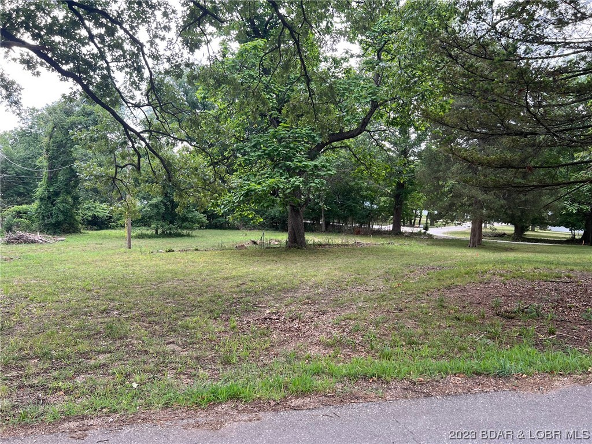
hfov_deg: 67.3
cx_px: 296
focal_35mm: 26
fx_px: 445
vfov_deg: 53.1
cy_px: 222
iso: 40
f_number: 1.5
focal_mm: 5.7
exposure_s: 1/289
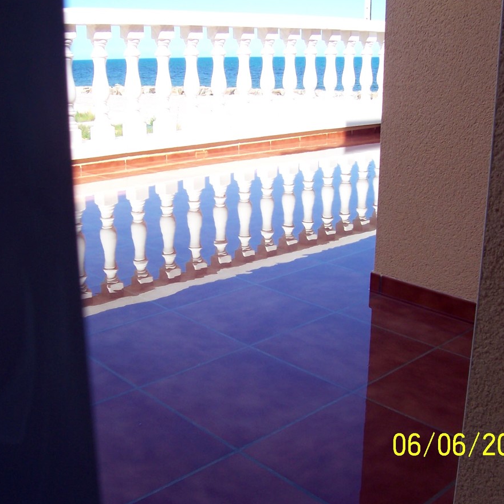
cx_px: 238
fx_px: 675
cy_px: 251
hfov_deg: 40.9
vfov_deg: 40.9
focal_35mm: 41
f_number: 5.6
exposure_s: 1/180
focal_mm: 5.6
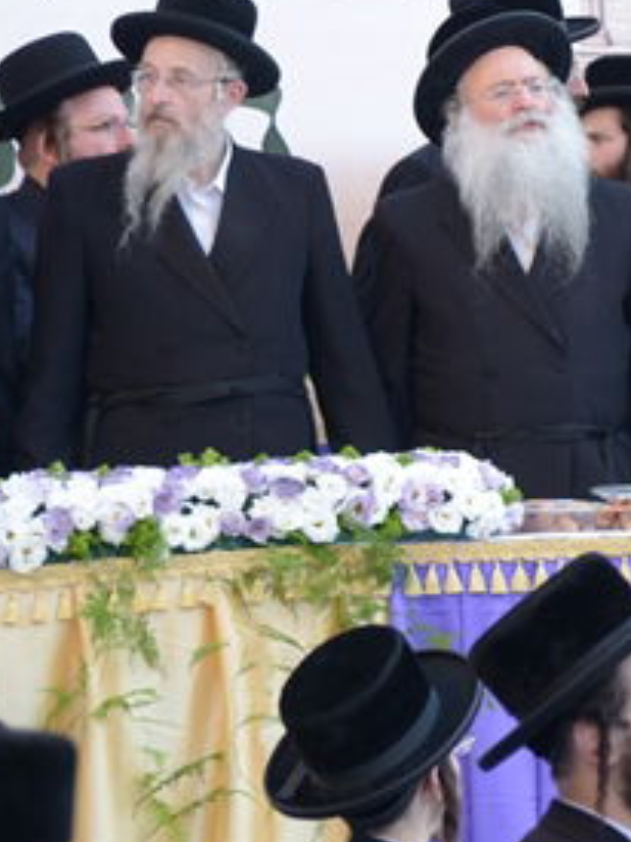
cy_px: 268
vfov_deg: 5.3
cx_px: 1479
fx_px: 9146
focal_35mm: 376
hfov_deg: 3.9
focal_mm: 105
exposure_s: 1/125
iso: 320
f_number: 5.6
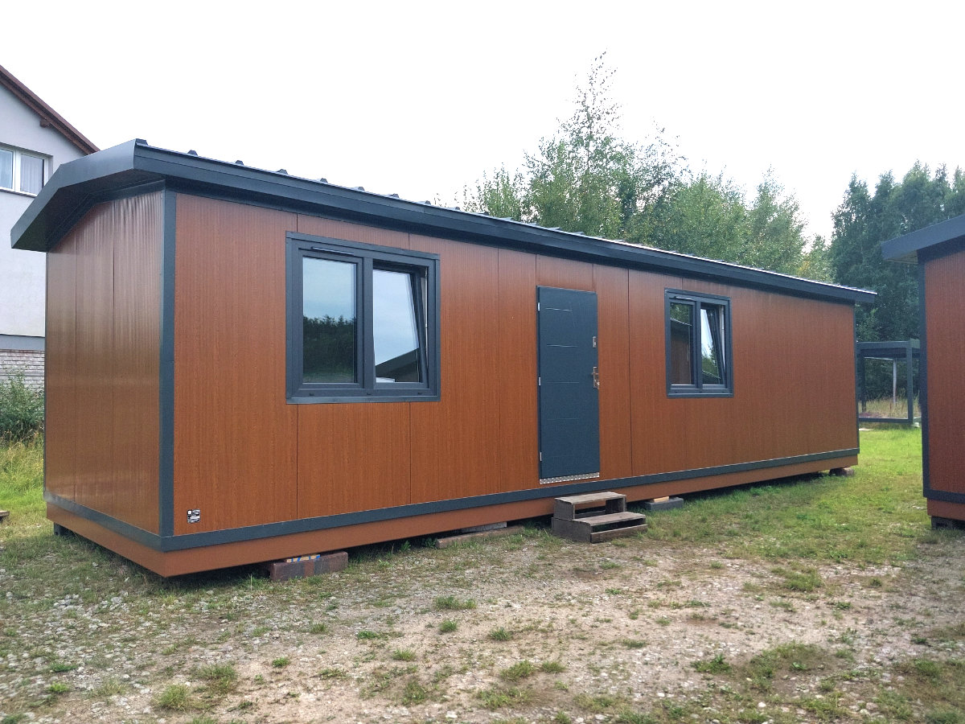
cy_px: 362
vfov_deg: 46.8
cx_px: 482
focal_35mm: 30
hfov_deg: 60.0
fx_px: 836
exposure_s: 1/554
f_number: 1.8
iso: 20
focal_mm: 4.6
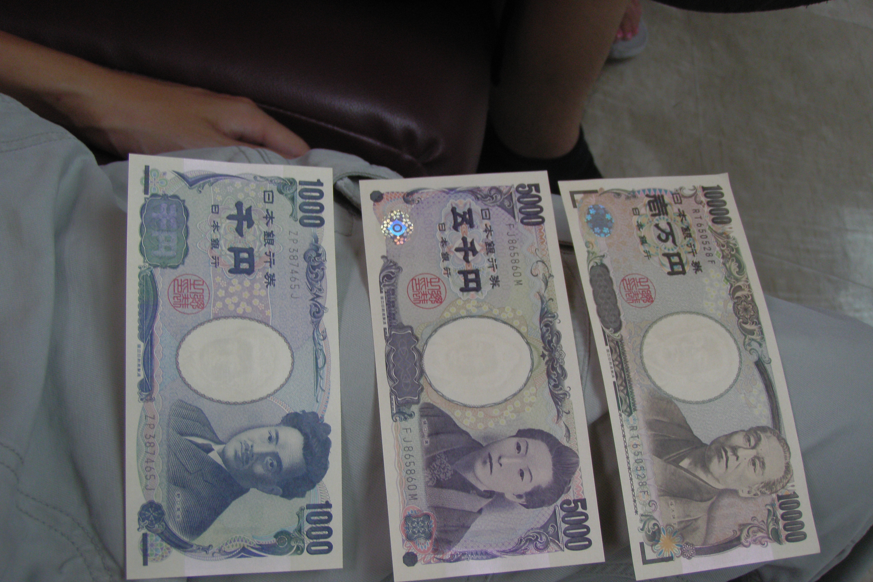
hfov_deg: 48.5
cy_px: 326
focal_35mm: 40
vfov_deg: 33.4
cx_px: 435
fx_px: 970
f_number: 3.5
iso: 80
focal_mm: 6.7
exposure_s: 1/40
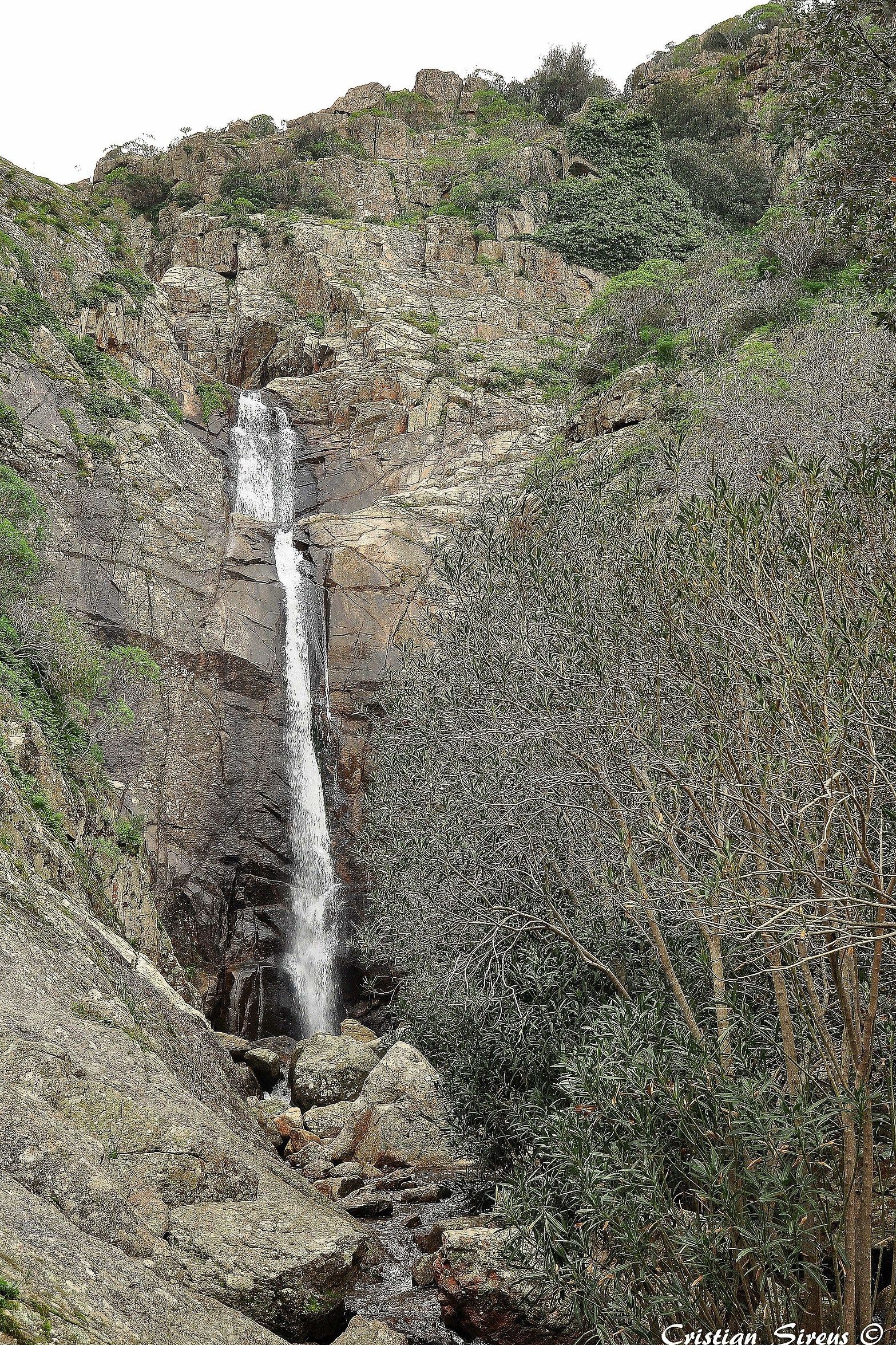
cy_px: 686
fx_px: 1829
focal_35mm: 49
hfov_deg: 27.5
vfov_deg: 40.3
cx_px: 455
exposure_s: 1/125
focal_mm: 32
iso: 200
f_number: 4.5
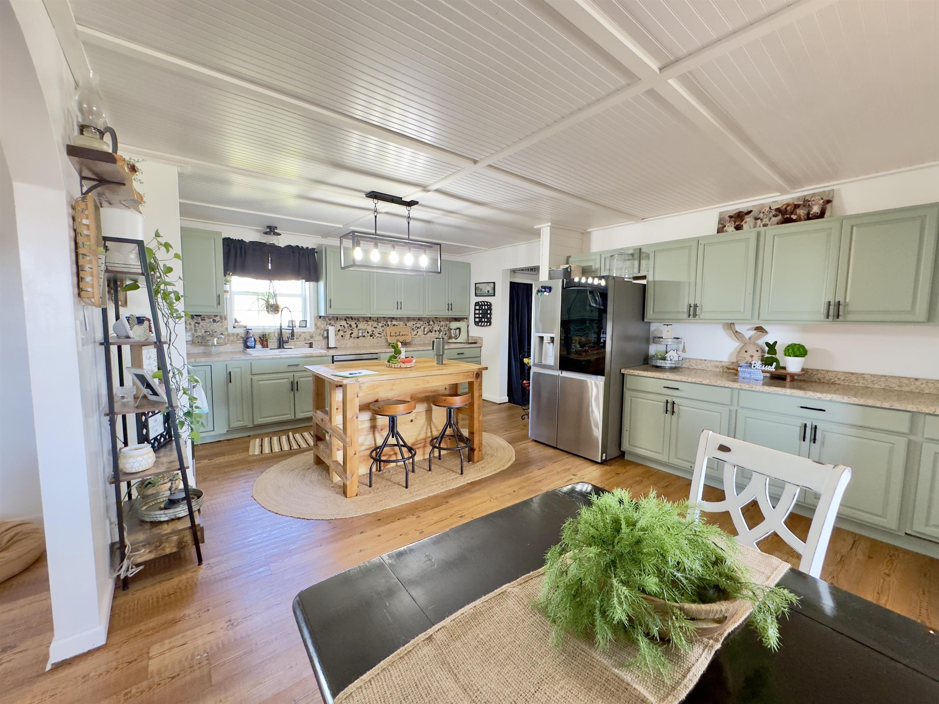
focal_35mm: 14
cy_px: 352
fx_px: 380
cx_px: 470
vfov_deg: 85.7
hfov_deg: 102.1
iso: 1000
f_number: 2.2
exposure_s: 1/60
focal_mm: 2.22
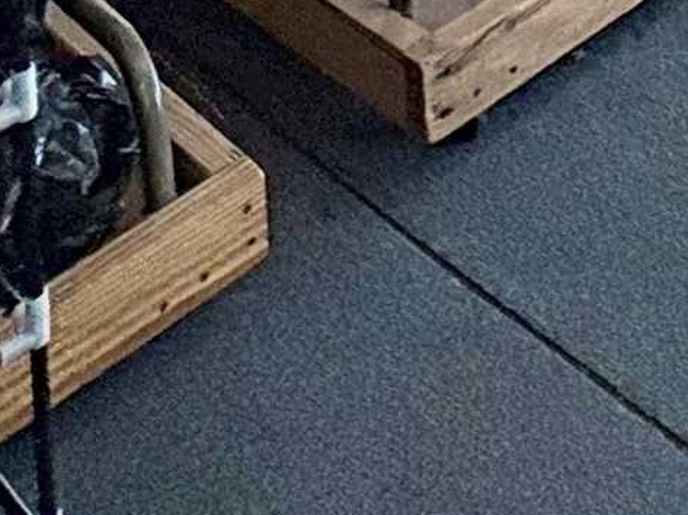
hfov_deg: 19.7
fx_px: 1807
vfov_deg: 10.5
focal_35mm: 91
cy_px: -1093
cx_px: 922
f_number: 2.2
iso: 50
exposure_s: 1/327
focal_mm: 2.22
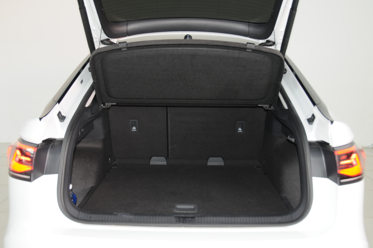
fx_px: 419
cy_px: 124
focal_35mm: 40
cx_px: 186
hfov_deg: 48.0
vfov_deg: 32.9
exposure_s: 1/15
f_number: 4.8
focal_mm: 27
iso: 200
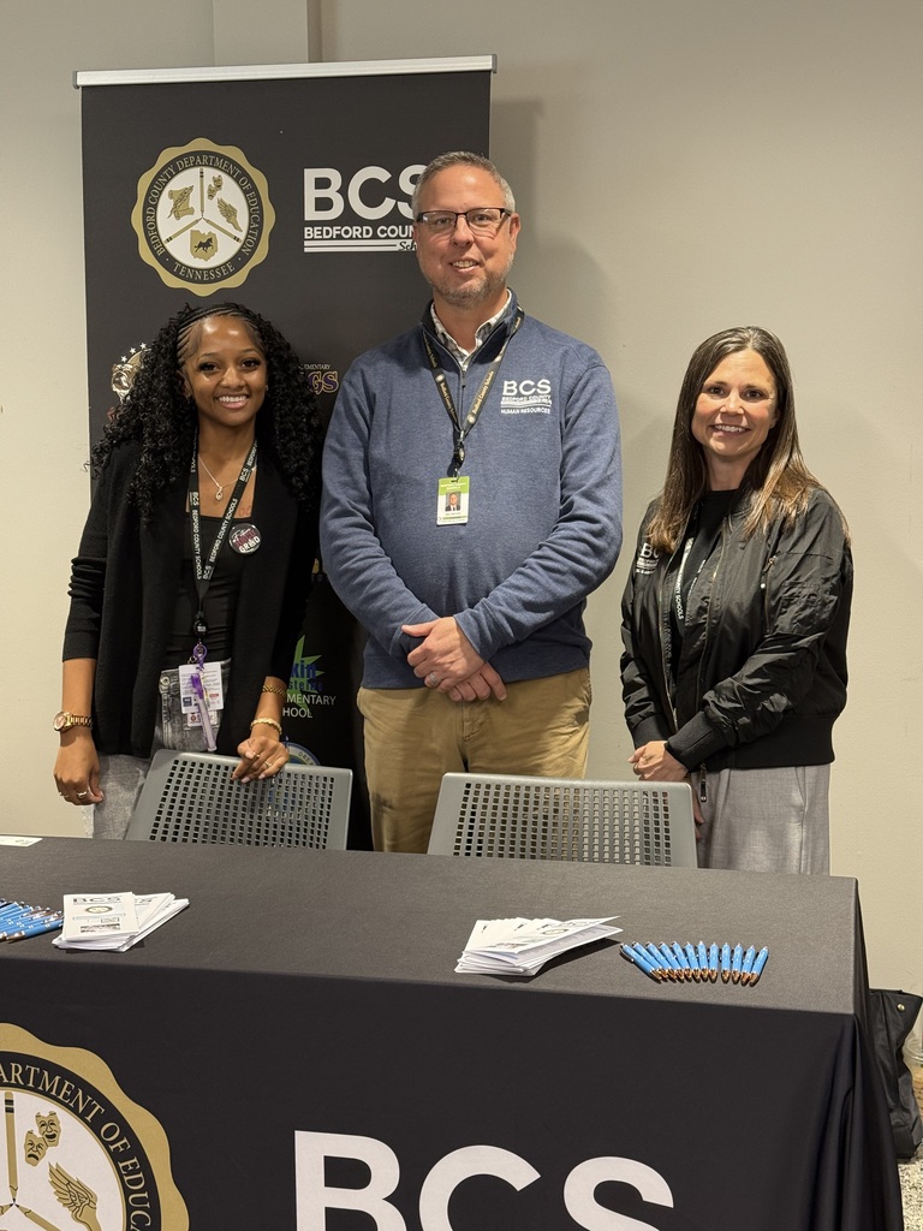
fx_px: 1706
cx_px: 462
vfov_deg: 39.7
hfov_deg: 30.3
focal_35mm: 48
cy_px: 616
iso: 125
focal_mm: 6.76
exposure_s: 1/60
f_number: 1.78
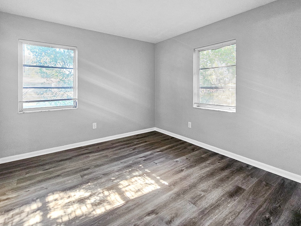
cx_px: 163
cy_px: 89
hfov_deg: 94.3
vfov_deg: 77.1
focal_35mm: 16
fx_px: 139
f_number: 2.2
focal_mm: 2.2
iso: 320
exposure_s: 1/30
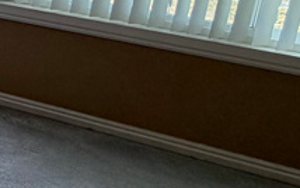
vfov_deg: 17.1
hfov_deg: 16.9
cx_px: -359
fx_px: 581
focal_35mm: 71
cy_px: -70
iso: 100
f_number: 2.2
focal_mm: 2.22
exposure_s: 1/120
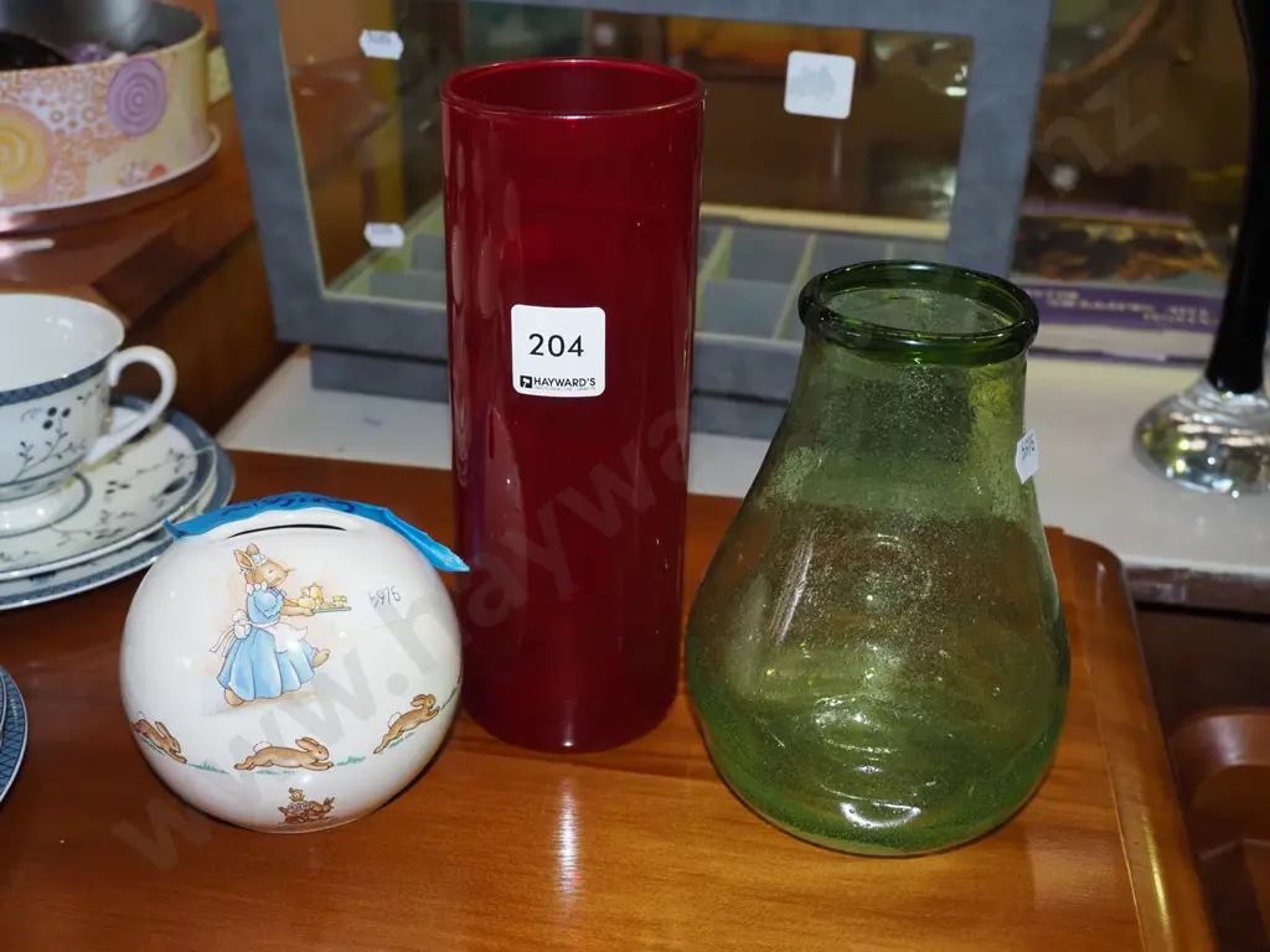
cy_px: 476
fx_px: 1468
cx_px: 635
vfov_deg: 36.0
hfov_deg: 46.8
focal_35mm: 40
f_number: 5
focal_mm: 20
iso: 2500
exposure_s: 1/160
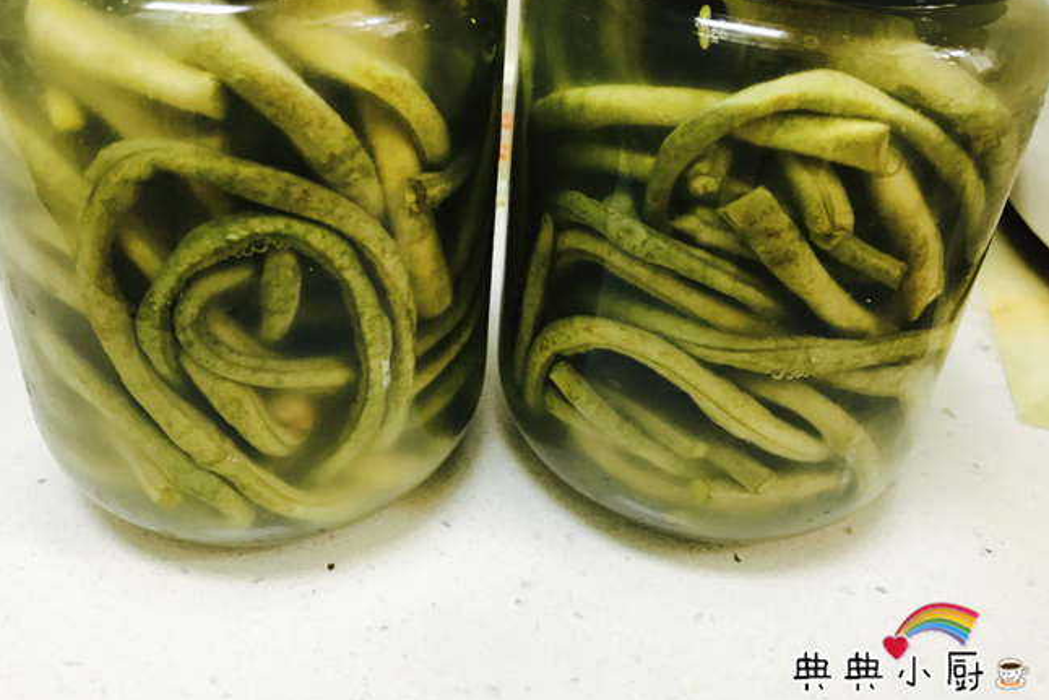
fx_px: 874
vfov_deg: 43.5
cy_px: 306
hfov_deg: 61.9
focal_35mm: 30
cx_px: 513
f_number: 1.8
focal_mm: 3.99
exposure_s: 1/17
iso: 80
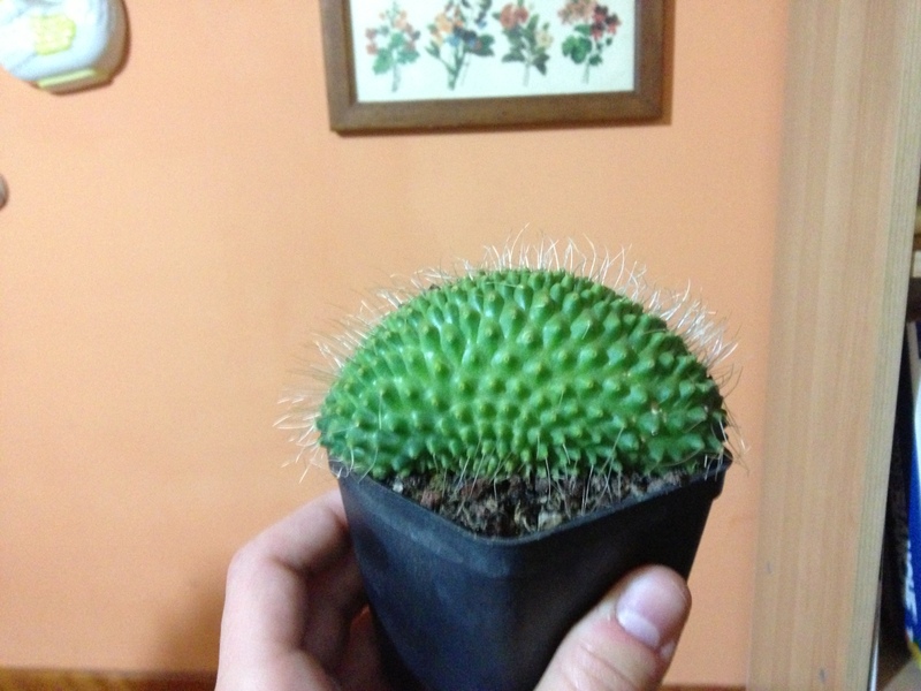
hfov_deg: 55.4
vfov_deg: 42.9
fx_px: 878
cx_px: 460
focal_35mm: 33
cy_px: 346
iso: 800
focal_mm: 4.13
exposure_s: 1/15
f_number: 2.4
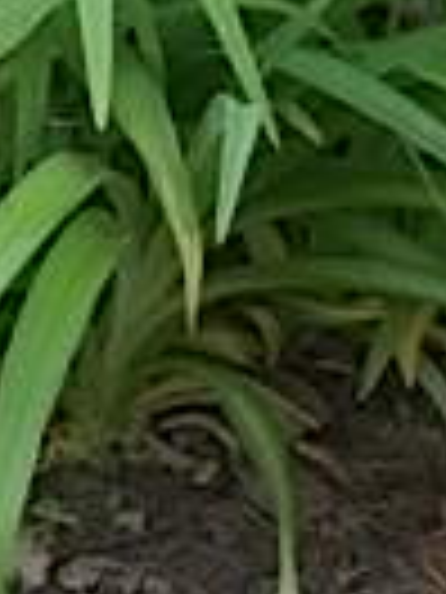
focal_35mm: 209
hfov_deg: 6.6
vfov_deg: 9.4
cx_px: -730
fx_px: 3590
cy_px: -81
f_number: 3.3
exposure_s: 1/100
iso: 80
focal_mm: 6.1
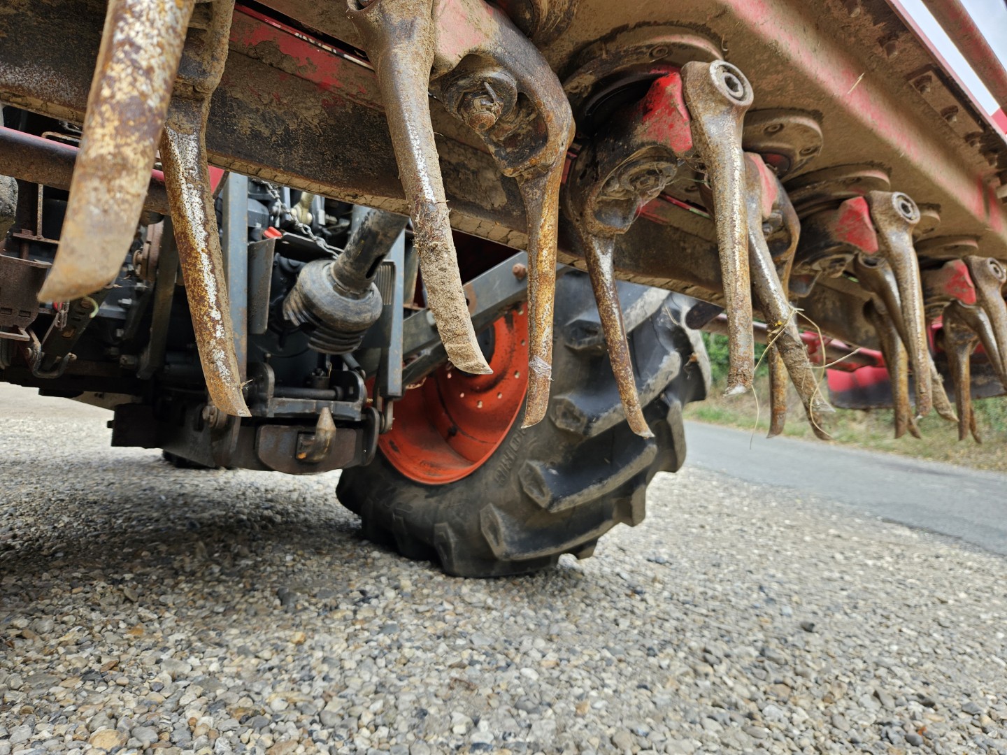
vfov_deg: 58.9
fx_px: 669
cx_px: 504
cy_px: 378
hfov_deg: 73.9
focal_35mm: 23
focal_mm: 5.4
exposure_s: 1/224
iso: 25
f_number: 1.8
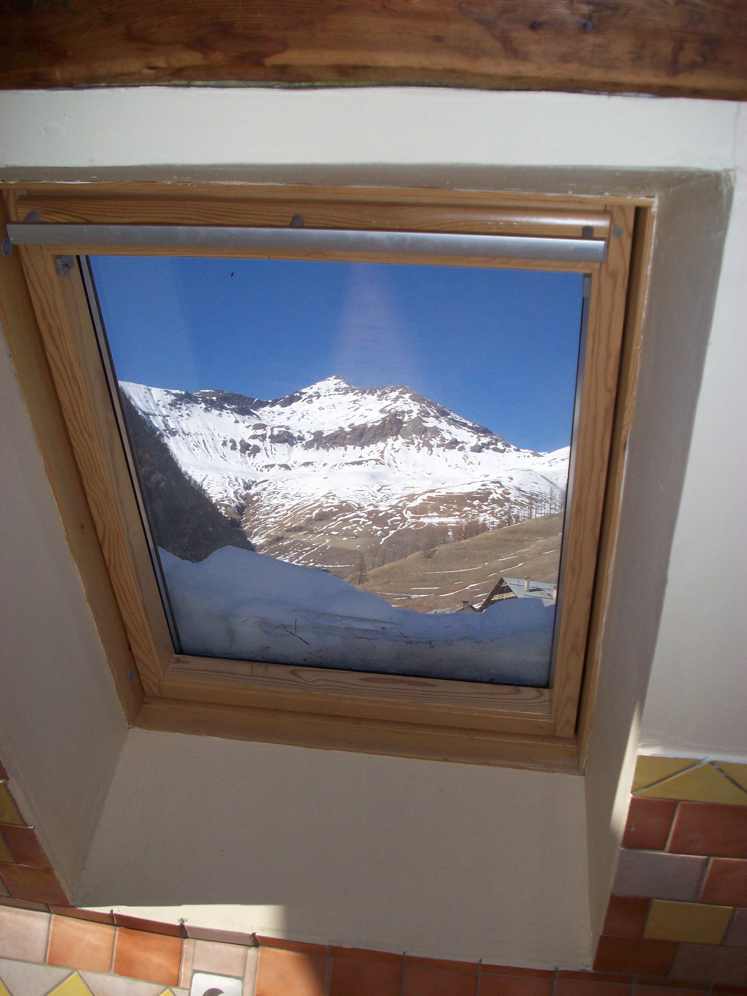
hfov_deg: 38.7
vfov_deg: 50.1
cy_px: 498
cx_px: 374
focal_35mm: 37
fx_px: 1065
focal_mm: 6.2
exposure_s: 1/443
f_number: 5.6
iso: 80
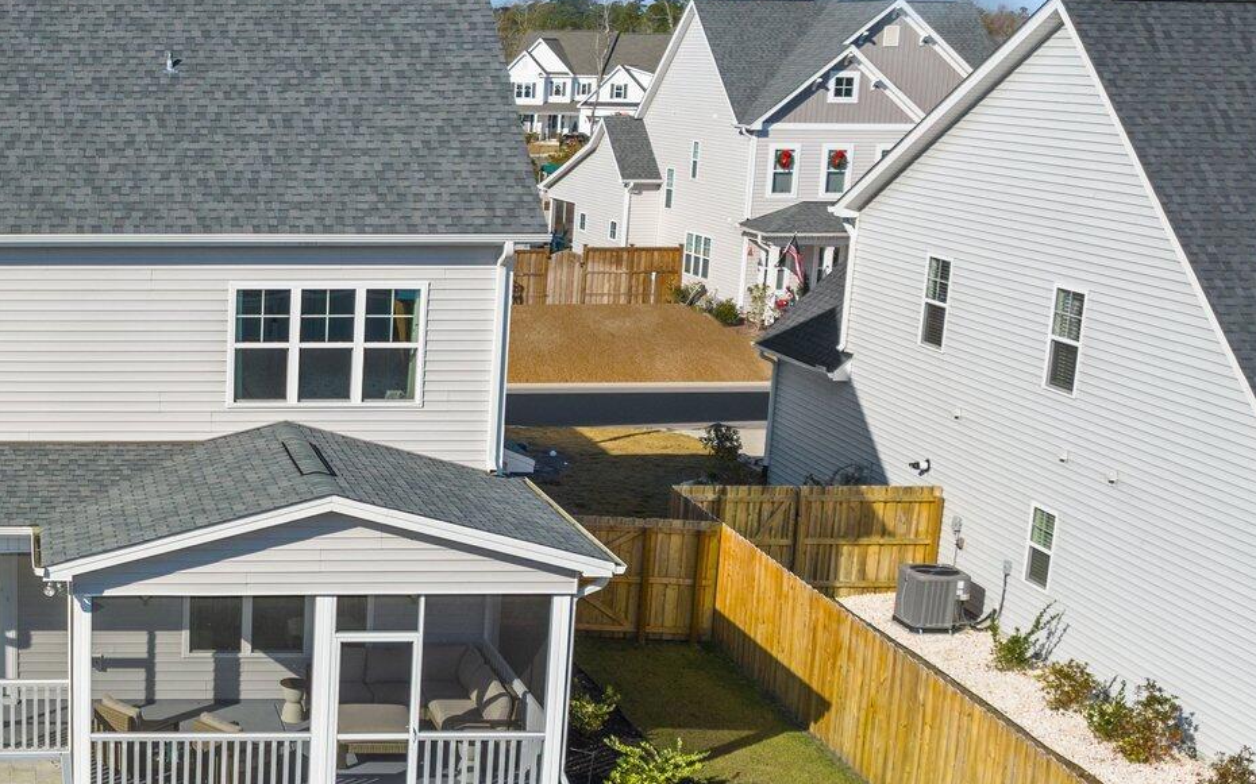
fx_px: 1917
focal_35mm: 56
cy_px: 524
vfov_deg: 23.0
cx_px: 38
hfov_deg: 33.6
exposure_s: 1/640
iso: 110
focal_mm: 12.29
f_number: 2.8
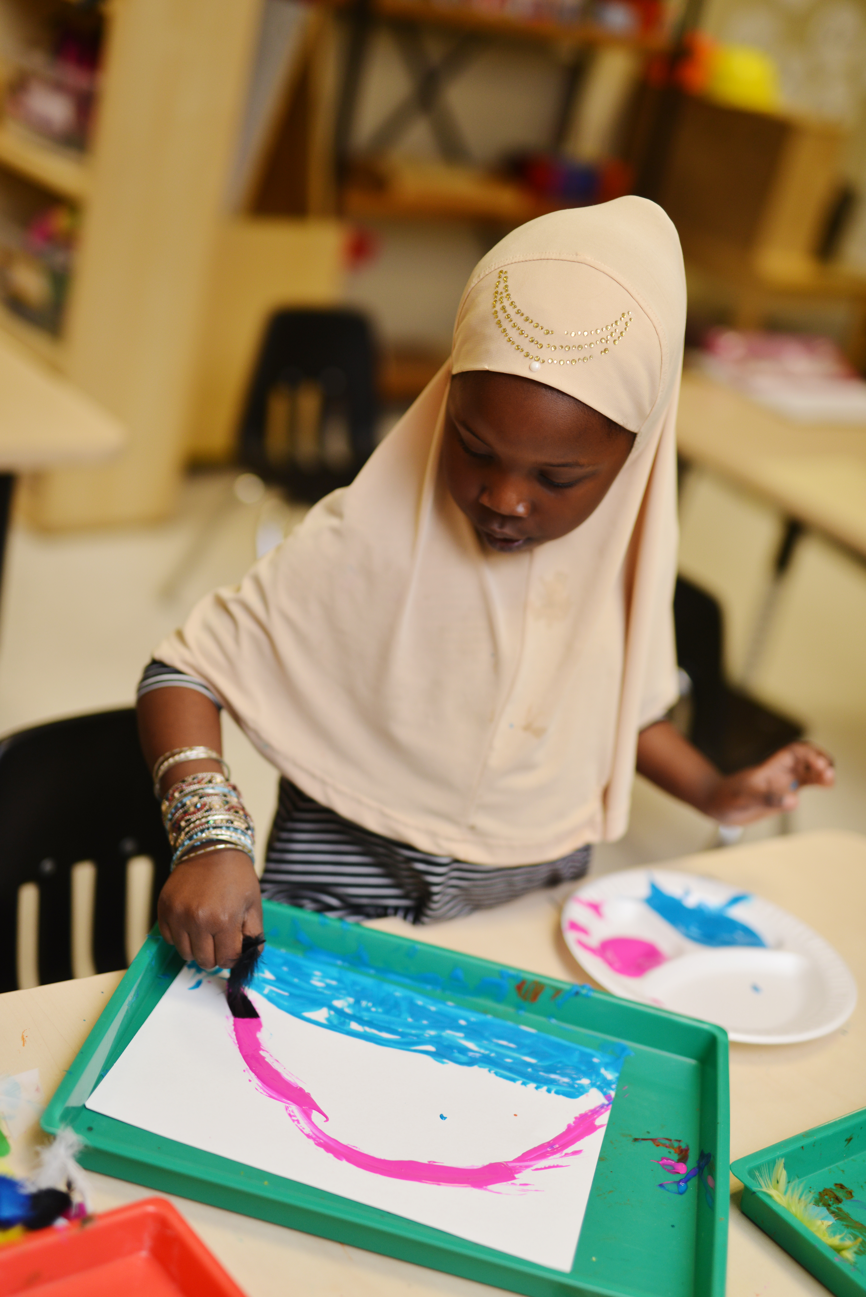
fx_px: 1803
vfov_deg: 39.6
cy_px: 648
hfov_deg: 27.0
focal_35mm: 50
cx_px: 433
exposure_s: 1/250
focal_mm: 50
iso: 250
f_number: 1.6
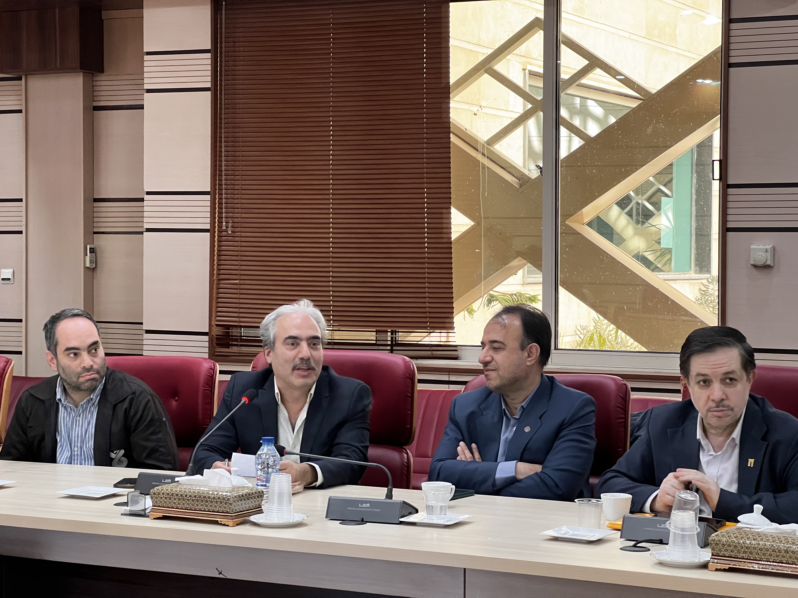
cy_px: 299
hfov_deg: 25.3
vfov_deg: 19.1
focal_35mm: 77
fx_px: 1775
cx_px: 399
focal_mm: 9
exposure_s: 1/50
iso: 500
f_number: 2.8
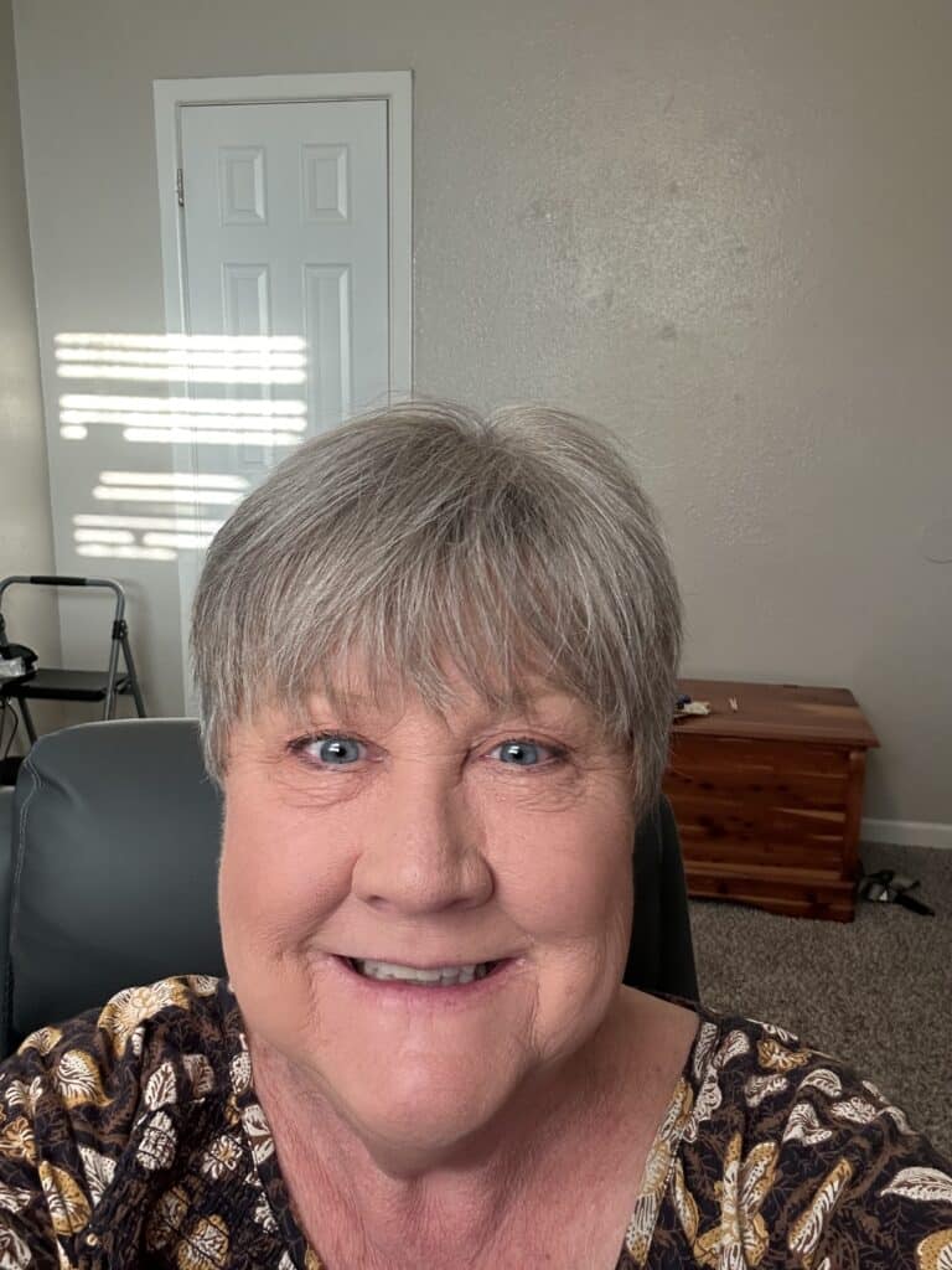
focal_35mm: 30
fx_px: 1100
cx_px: 476
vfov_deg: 60.0
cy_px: 635
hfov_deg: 46.8
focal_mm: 2.69
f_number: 1.9
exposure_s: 1/60
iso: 160
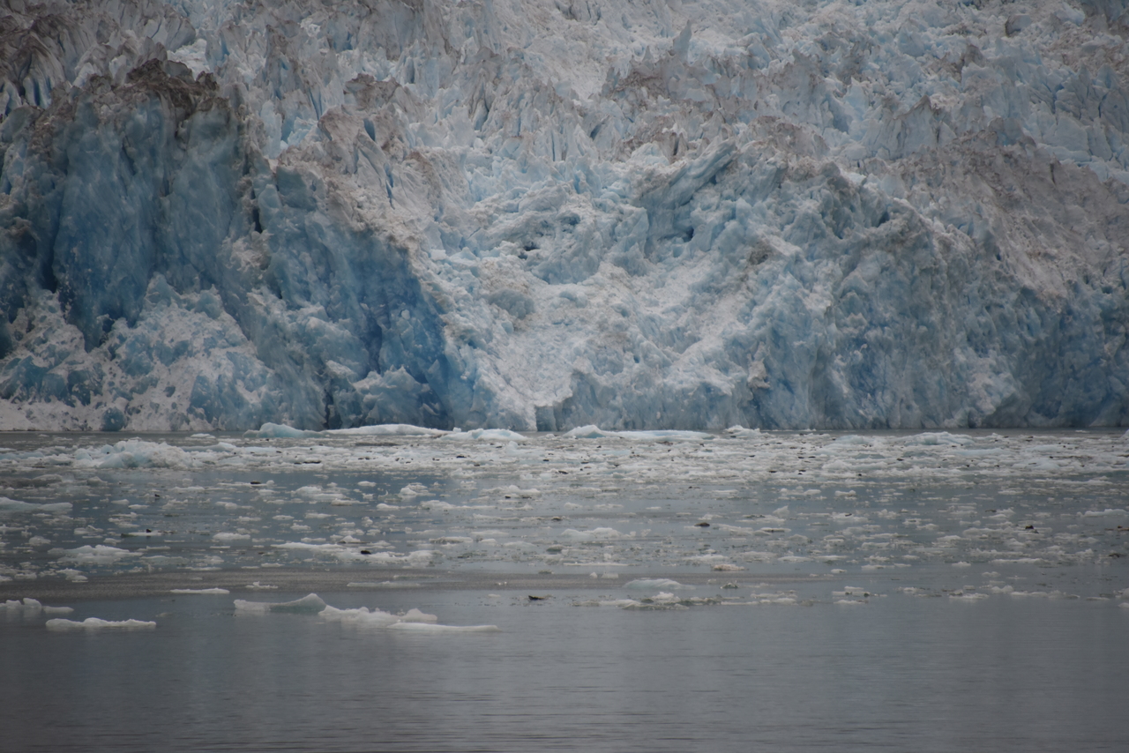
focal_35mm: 300
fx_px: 9410
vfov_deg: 4.6
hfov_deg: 6.9
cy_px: 376
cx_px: 564
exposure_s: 1/640
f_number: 5.6
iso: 900
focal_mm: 300
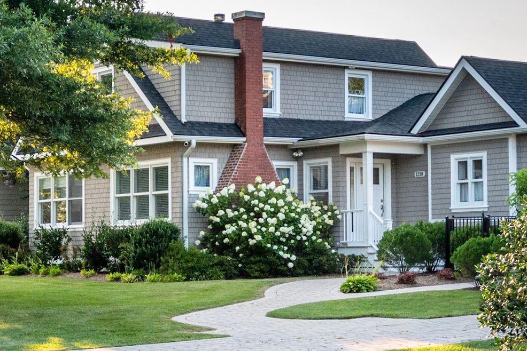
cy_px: 146
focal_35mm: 73
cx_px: 368
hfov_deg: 27.5
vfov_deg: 18.7
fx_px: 1069
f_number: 8
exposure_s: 1/320
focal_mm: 24
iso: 250
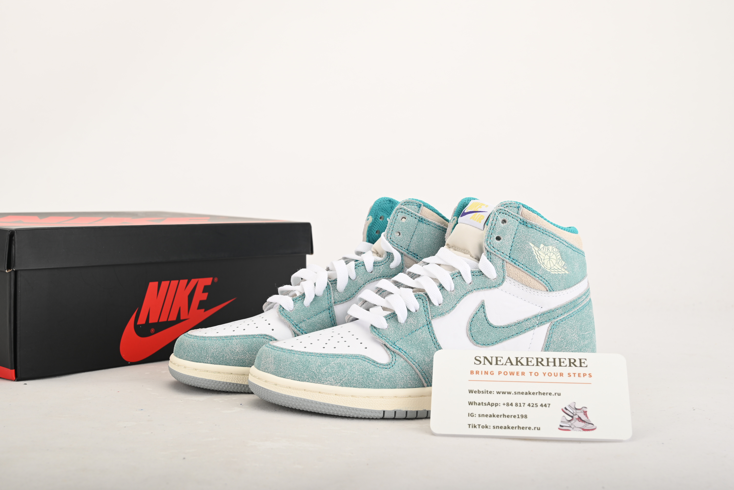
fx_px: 979
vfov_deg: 28.1
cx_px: 367
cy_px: 245
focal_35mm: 48
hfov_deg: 41.1
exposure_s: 1/200
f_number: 11
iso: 100
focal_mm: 48
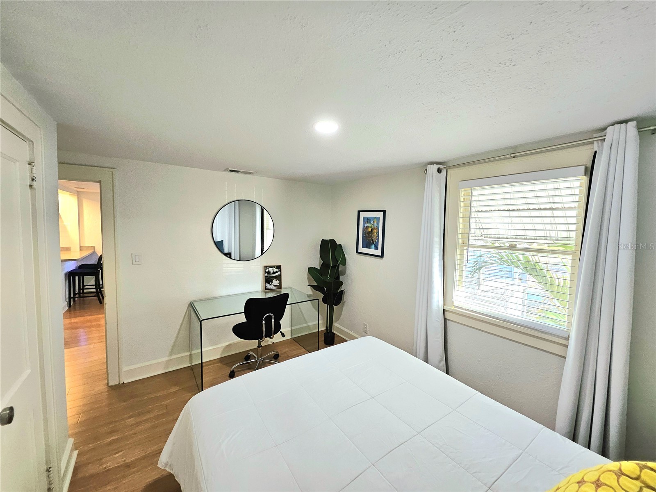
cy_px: 246
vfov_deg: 89.9
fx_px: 246
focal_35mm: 13
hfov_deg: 106.2
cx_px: 328
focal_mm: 1.74
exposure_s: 1/60.2
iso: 100
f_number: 2.2
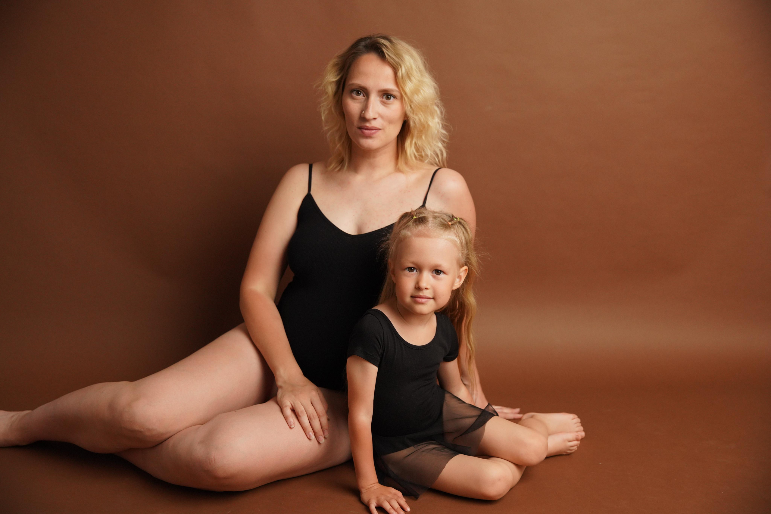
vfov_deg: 31.9
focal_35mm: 42
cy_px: 257
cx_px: 386
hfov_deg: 46.4
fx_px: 899
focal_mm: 42
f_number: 3.5
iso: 2000
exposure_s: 1/400
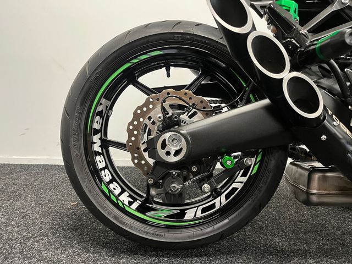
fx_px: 264
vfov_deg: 53.1
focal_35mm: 26
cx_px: 176
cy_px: 132
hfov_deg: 67.3
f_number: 1.6
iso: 320
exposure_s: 1/50
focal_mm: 5.1
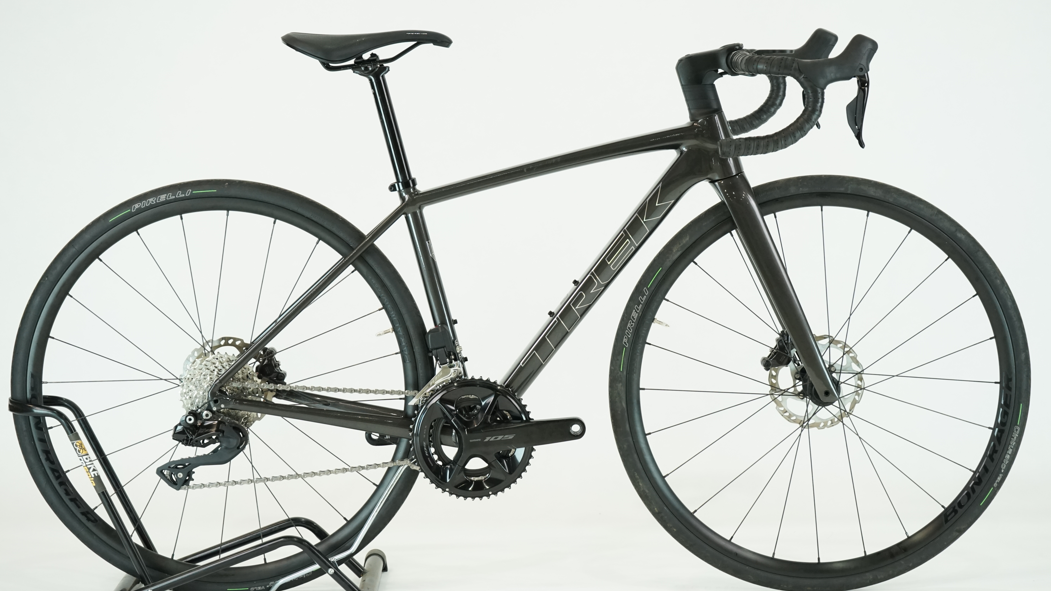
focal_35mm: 74
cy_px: 272
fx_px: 2062
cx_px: 523
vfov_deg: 16.3
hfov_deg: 28.6
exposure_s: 1/200
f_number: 5.6
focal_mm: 70
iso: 1600
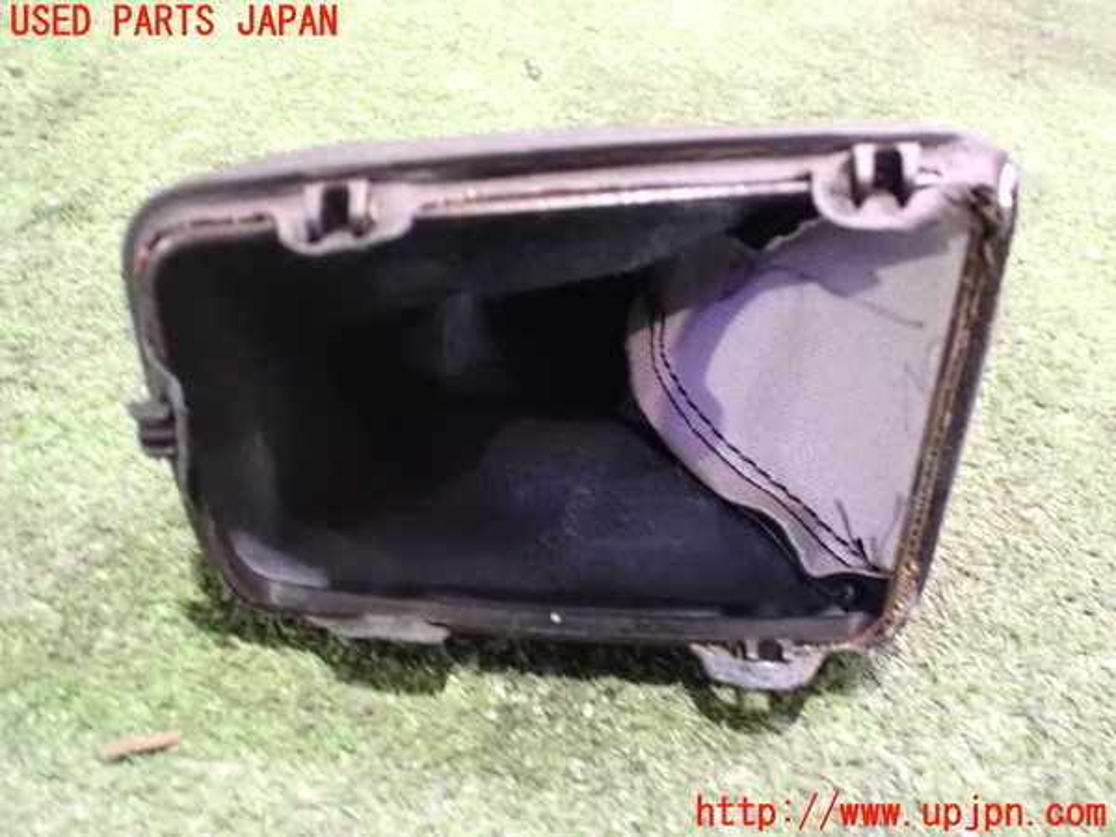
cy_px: 418
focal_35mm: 30
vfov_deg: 46.8
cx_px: 558
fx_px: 967
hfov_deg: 60.0
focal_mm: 5.4
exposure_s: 1/10
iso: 1600
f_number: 2.3
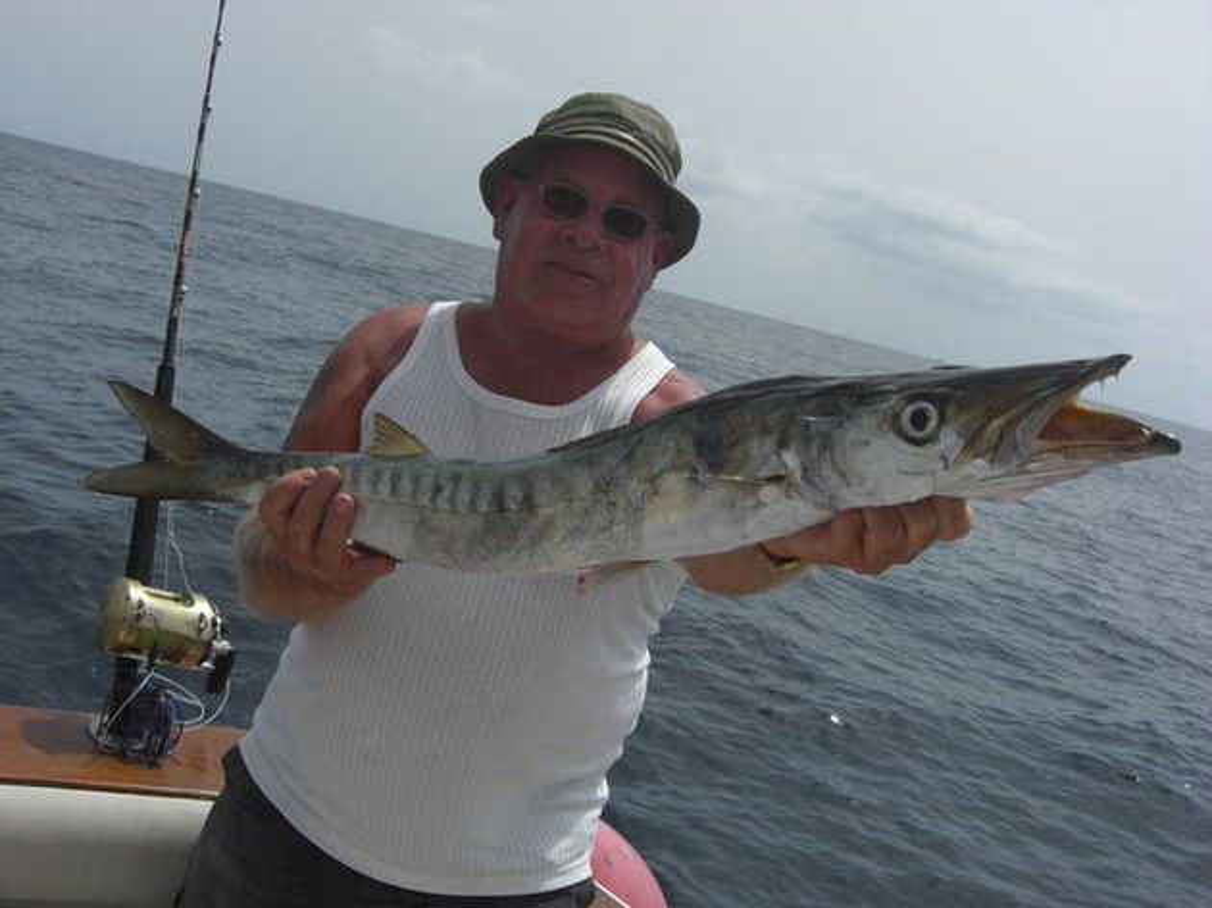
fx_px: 1330
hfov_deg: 49.0
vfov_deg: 37.7
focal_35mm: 38
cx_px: 606
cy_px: 454
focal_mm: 7.9
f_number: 8
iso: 80
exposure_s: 1/400
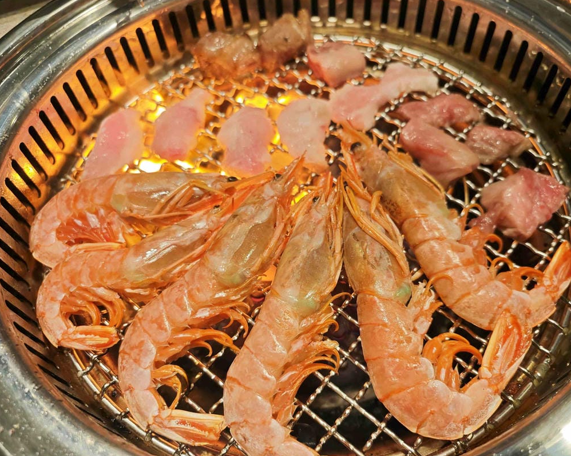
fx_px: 456
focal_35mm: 27
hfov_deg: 64.0
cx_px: 304
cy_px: 246
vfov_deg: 53.1
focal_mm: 8.72
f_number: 2
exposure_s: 1/420
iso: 640
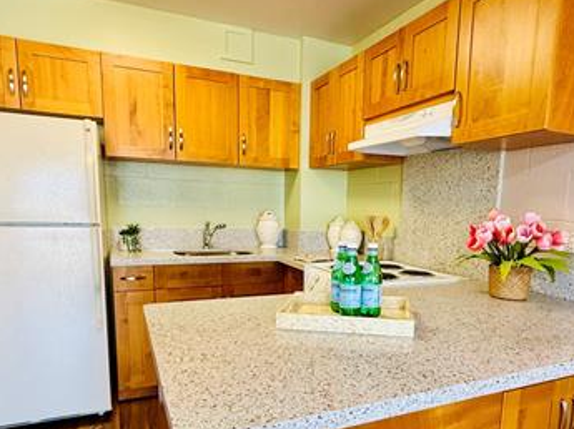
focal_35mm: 26
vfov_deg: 52.3
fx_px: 431
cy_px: 274
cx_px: 329
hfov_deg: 67.0
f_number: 2.2
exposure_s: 1/120
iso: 320
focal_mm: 2.22
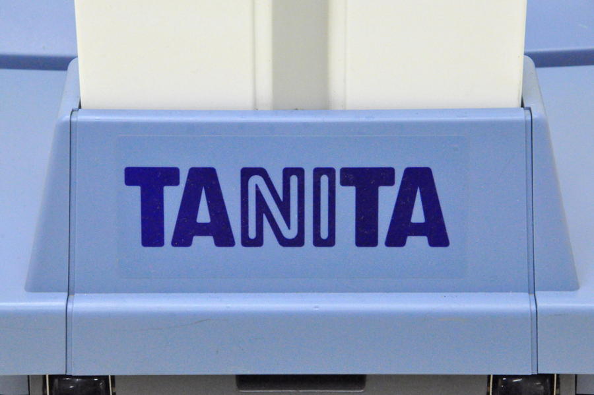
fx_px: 2596
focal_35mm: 158
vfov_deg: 8.7
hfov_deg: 13.1
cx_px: 297
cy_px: 198
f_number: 20
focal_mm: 105
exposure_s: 1/40
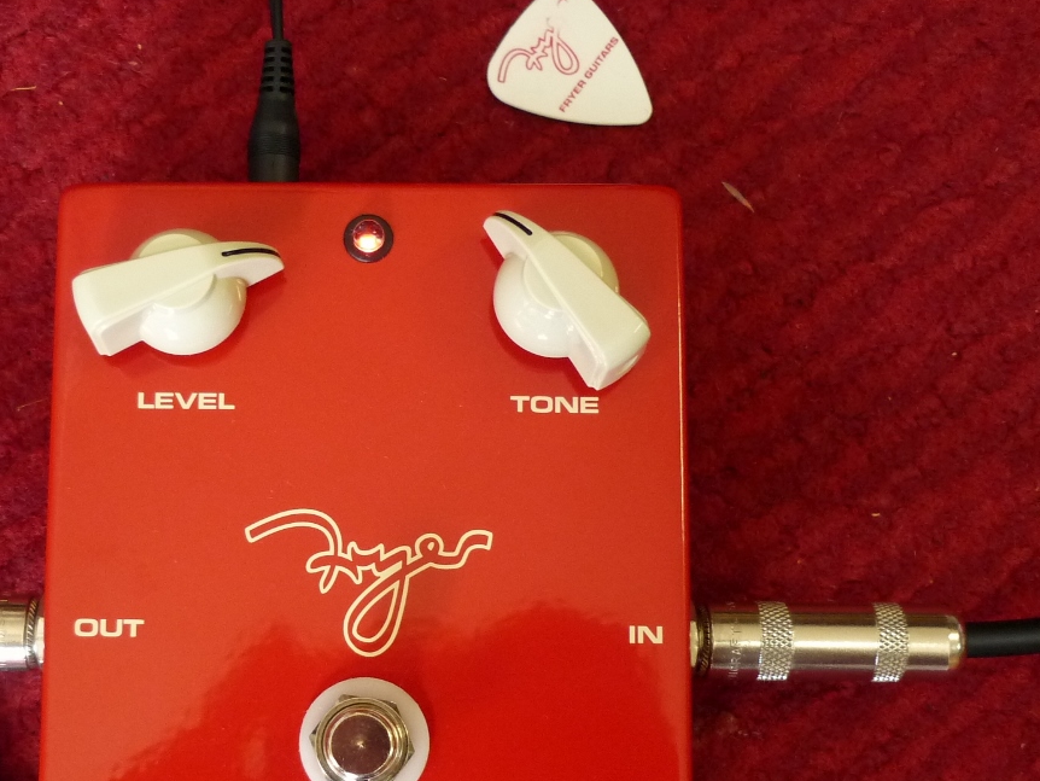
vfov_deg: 29.5
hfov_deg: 38.4
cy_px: 525
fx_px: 1473
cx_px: 340
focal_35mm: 49
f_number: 2.8
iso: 320
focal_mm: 5.5
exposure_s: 1/30
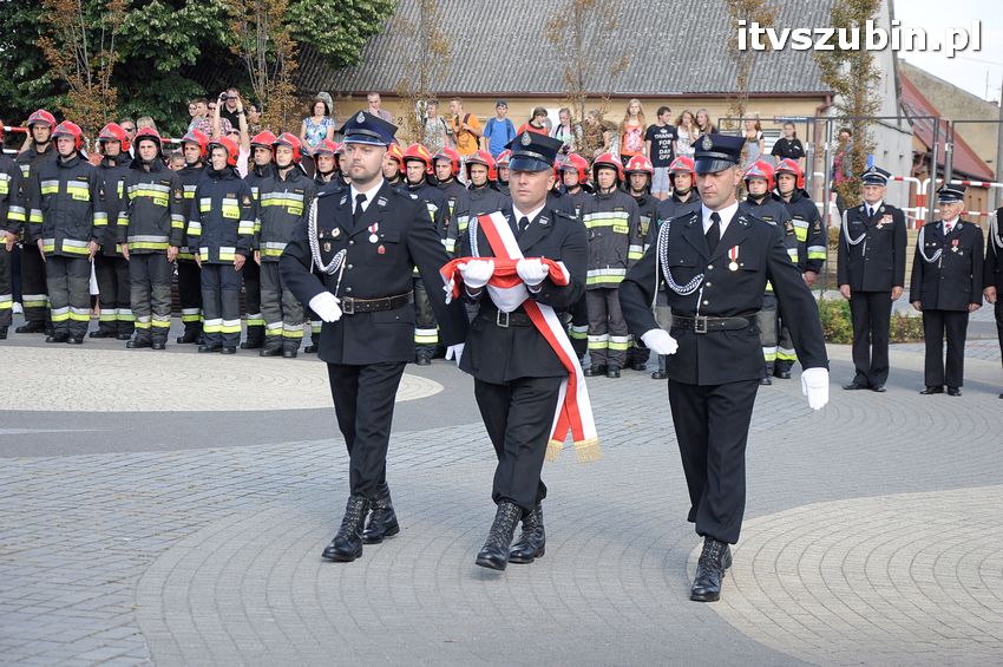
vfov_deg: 15.7
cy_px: 334
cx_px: 502
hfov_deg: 23.4
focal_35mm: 87
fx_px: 2422
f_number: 5.6
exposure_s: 1/500
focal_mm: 58
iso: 400
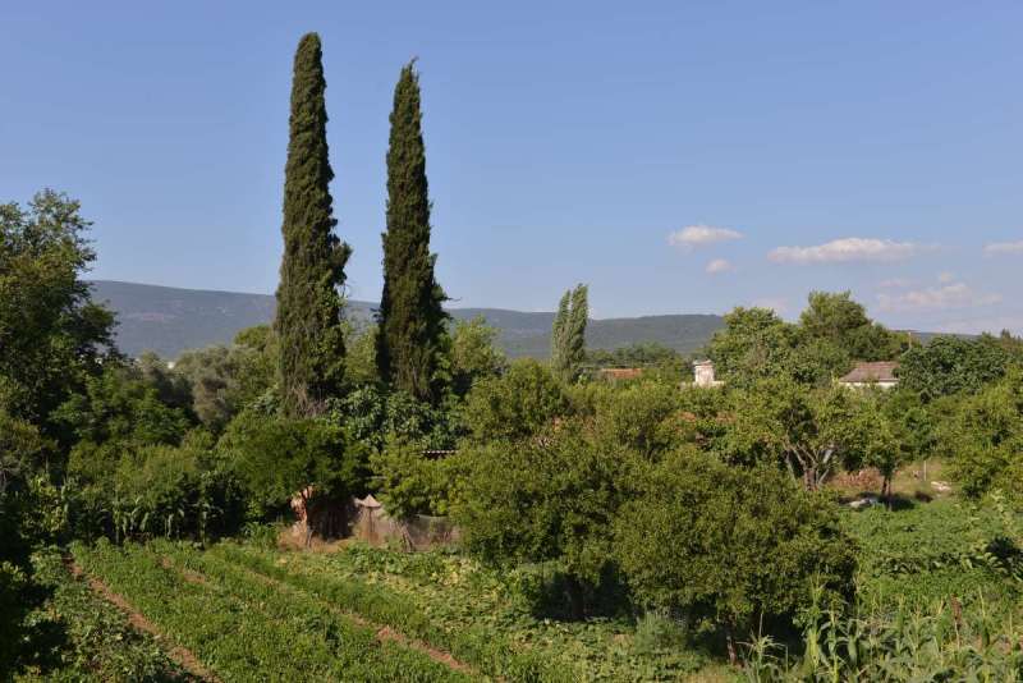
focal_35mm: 35
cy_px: 342
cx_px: 512
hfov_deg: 54.4
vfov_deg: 37.9
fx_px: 995
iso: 100
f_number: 6.3
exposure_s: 1/160
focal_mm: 35
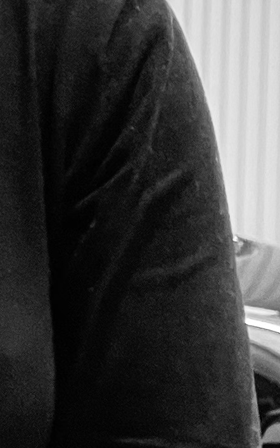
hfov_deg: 8.1
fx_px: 1918
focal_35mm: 157
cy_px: 15
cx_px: -191
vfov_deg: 13.2
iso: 160
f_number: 1.6
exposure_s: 1/49
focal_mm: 4.2
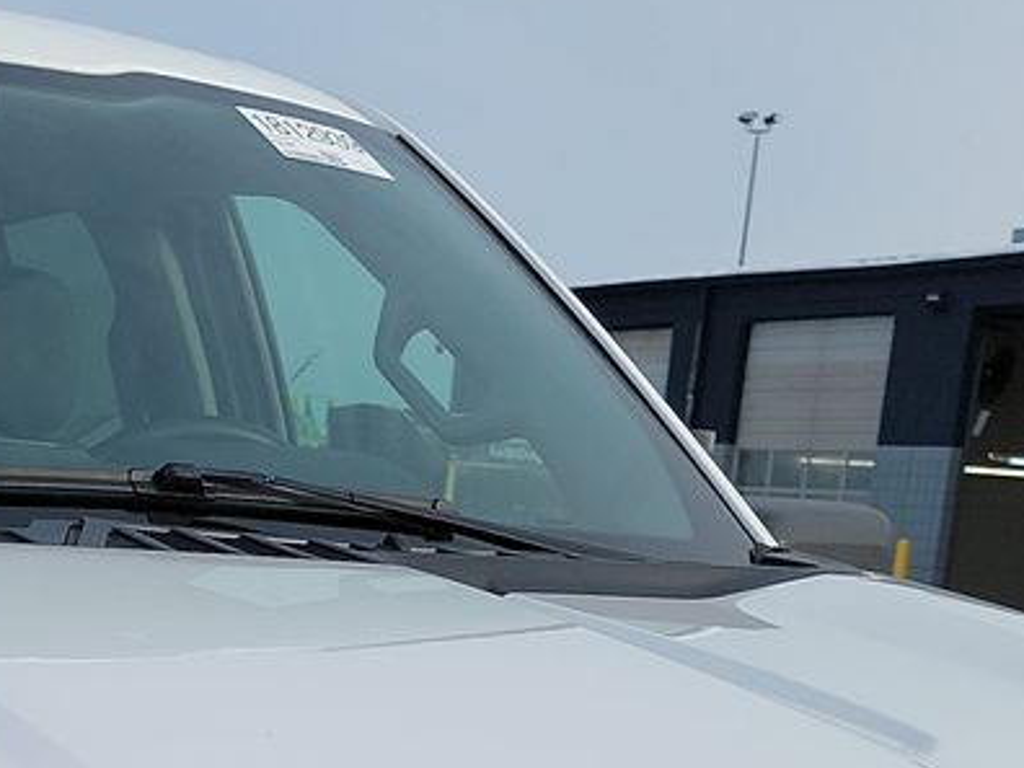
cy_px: 1102
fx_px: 2869
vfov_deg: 14.4
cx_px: 8
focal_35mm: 97
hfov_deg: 19.7
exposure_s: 1/931
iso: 50
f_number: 1.8
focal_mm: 6.7
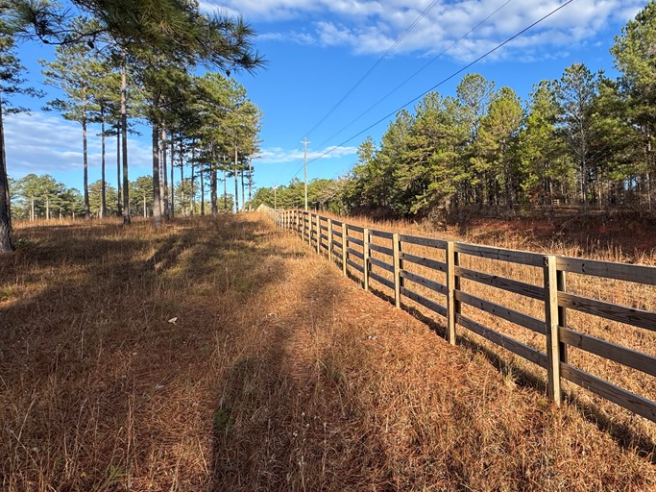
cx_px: 471
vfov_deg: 63.2
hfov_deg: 74.8
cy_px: 218
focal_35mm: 21
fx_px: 398
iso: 40
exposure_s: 1/681
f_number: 2.2
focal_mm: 2.22
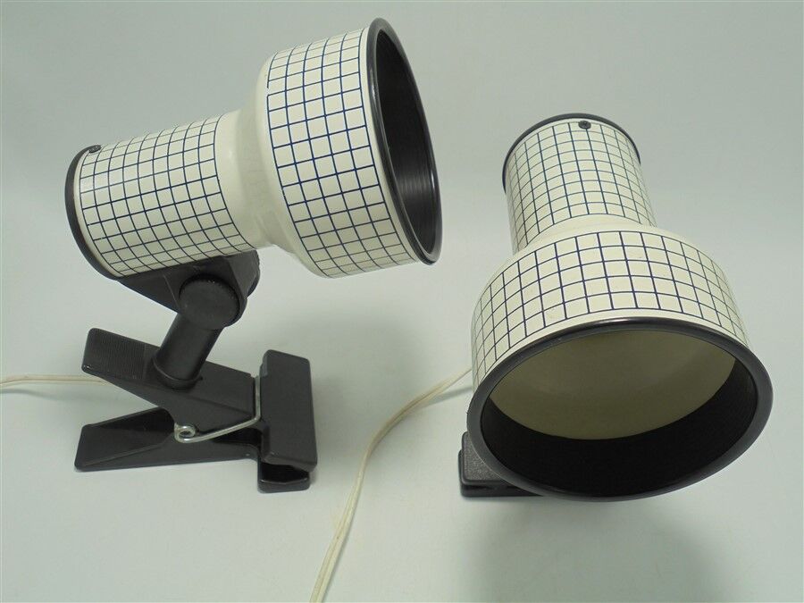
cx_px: 402
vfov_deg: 37.7
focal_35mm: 38
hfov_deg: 49.0
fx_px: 883
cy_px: 302
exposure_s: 1/60
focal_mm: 6.9
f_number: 4.2
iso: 100
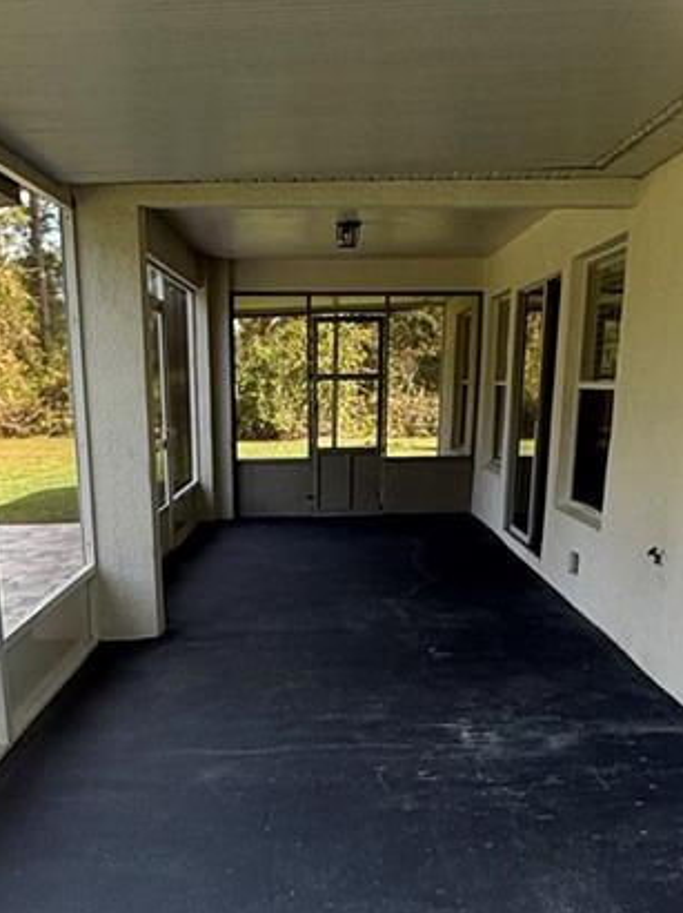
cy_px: 759
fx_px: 1080
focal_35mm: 41
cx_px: 280
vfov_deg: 43.2
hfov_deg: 35.0
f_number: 2.2
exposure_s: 1/114
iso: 50
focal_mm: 2.22
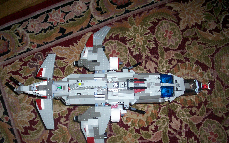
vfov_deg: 32.7
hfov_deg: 50.4
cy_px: 87
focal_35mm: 39
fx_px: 243
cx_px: 115
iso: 140
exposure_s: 1/181
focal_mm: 5.9
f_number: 4.5
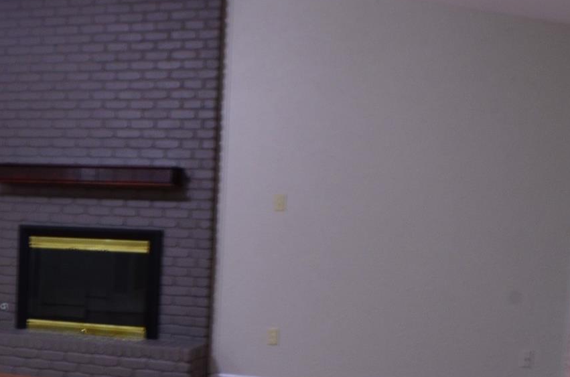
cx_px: -23
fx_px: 1027
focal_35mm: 65
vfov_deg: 20.3
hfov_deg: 28.7
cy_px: 348
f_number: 9
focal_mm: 18
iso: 400
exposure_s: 1/2.5
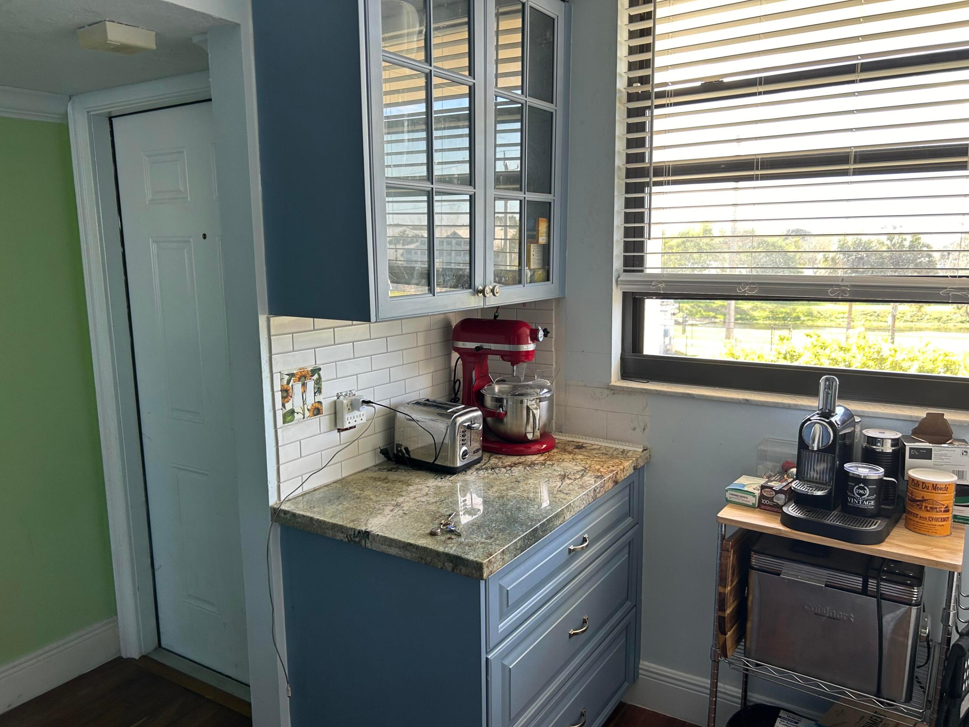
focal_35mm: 26
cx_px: 484
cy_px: 364
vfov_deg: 53.1
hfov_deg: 67.3
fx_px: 728
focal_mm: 5.7
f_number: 1.5
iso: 64
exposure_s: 1/121
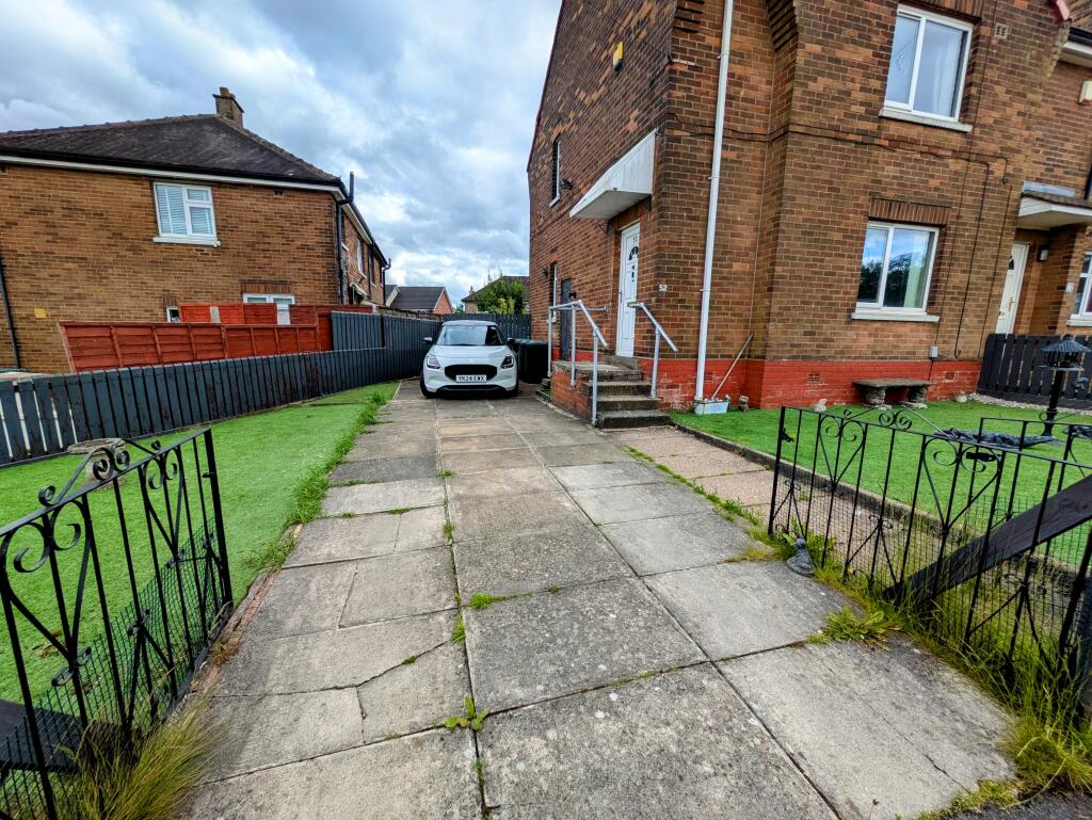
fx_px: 442
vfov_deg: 85.7
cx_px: 546
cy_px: 410
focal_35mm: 14
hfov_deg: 102.0
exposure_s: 1/1235
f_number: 2.2
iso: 47
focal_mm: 1.83
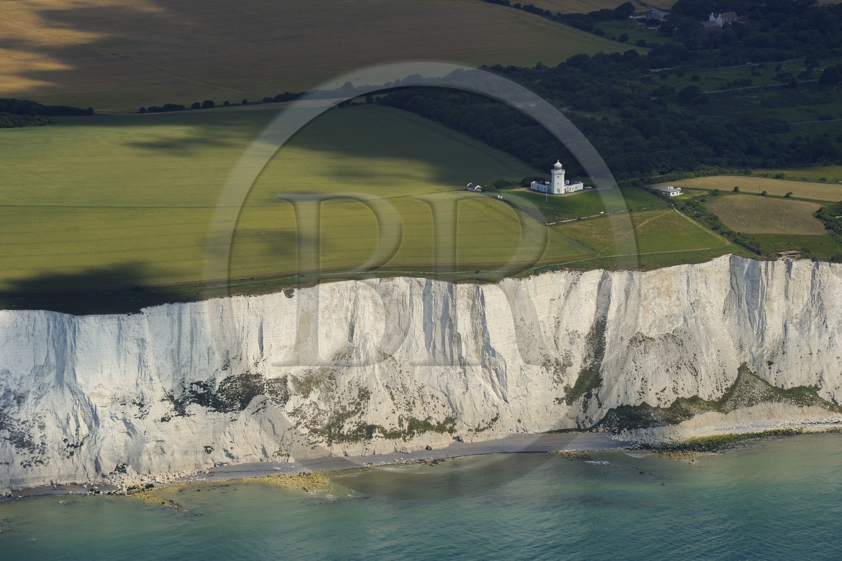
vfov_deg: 6.9
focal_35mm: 200
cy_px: 280
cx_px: 421
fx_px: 4677
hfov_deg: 10.3
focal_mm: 200
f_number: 10
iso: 400
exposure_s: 1/800
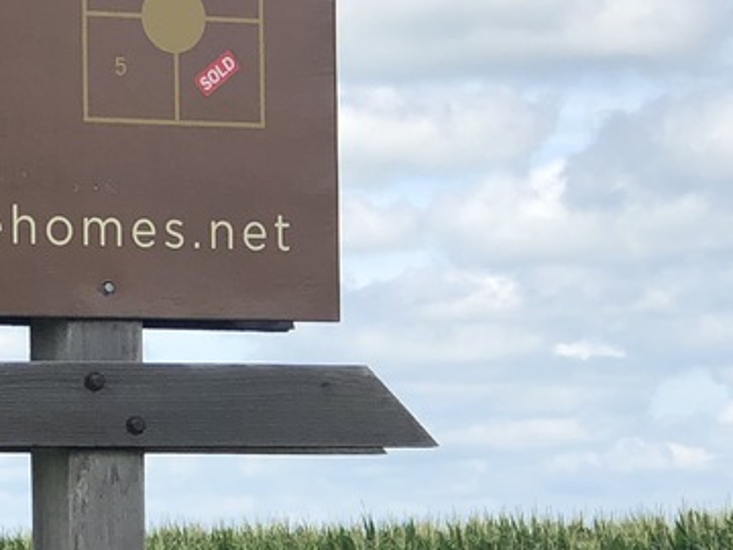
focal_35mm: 228
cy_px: 267
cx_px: -57
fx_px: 4828
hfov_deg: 8.6
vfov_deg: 6.5
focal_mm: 6.6
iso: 20
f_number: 2.8
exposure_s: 1/727
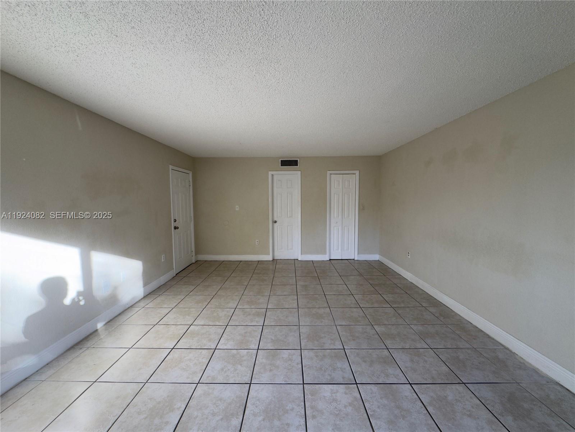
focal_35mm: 14
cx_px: 288
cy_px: 216
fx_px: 233
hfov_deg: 102.1
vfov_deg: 85.7
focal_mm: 2.22
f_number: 2.2
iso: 80
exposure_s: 1/99
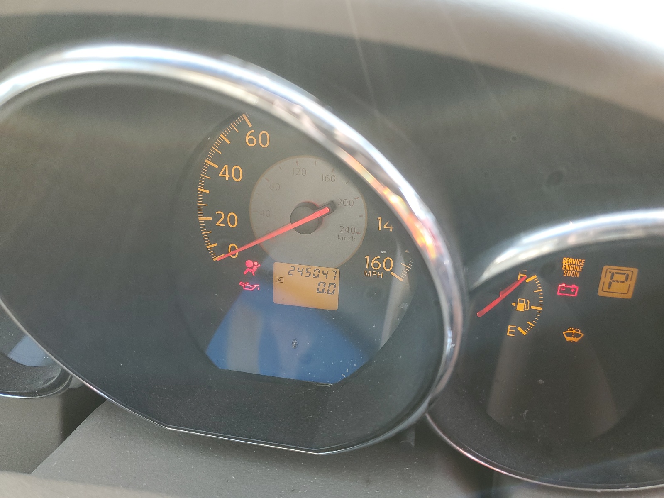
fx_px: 499
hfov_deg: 67.3
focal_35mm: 26
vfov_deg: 53.1
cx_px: 332
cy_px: 249
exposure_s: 1/120
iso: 67
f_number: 1.5
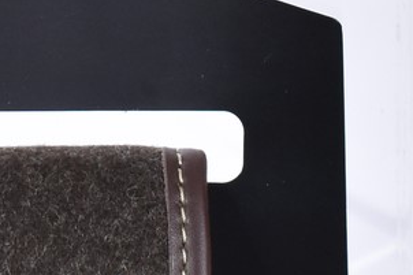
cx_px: 97
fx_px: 3076
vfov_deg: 5.1
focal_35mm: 268
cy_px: -144
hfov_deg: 7.7
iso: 640
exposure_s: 1/60
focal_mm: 27
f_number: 5
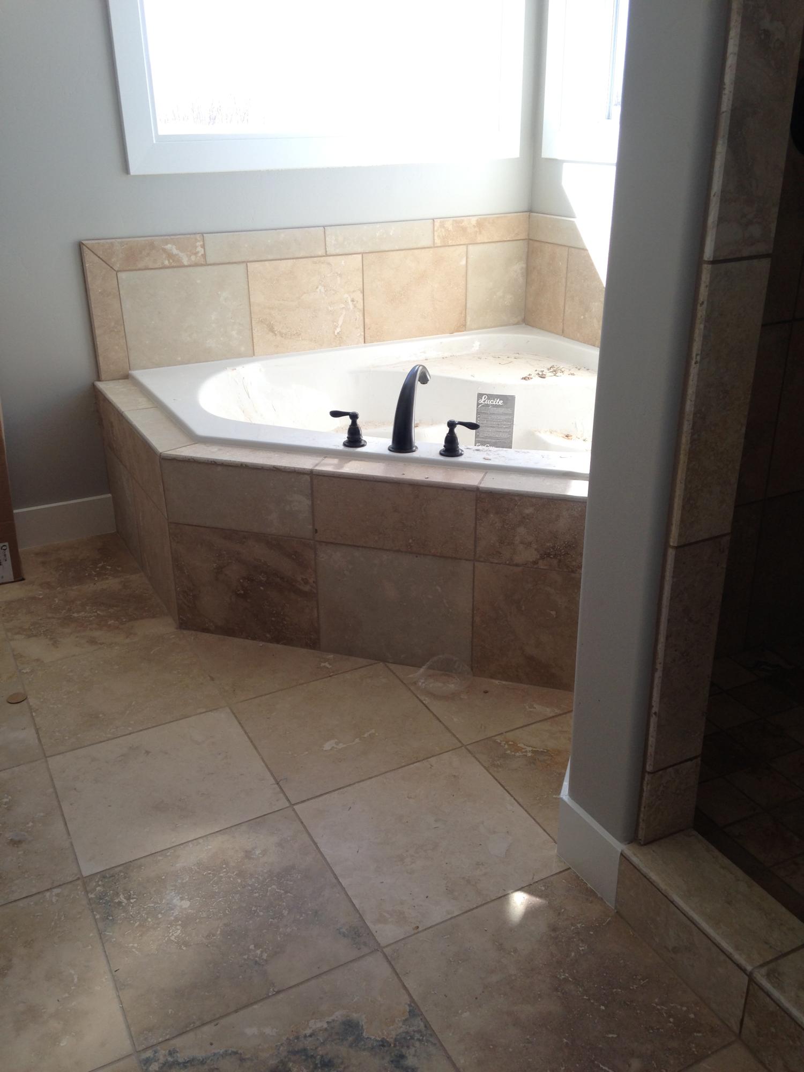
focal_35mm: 33
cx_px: 402
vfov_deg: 55.4
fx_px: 1022
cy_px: 536
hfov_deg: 42.9
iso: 50
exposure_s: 1/145
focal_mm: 4.12
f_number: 2.4
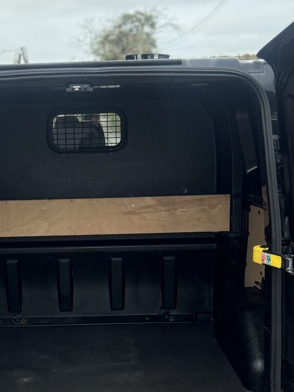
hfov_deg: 24.2
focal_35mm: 60
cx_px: 79
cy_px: 251
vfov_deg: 32.0
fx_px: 679
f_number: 1.78
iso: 200
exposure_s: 1/65
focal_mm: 6.76
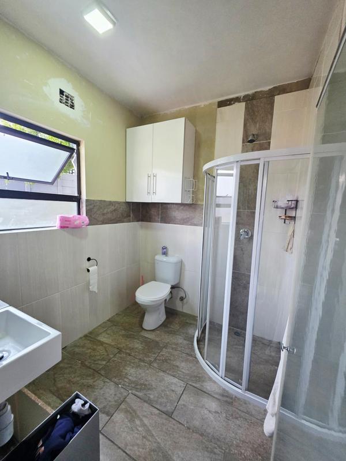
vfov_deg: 106.2
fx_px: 173
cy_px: 230
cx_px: 173
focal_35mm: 13
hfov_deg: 89.9
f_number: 1.9
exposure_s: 1/204
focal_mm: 2.2
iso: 320
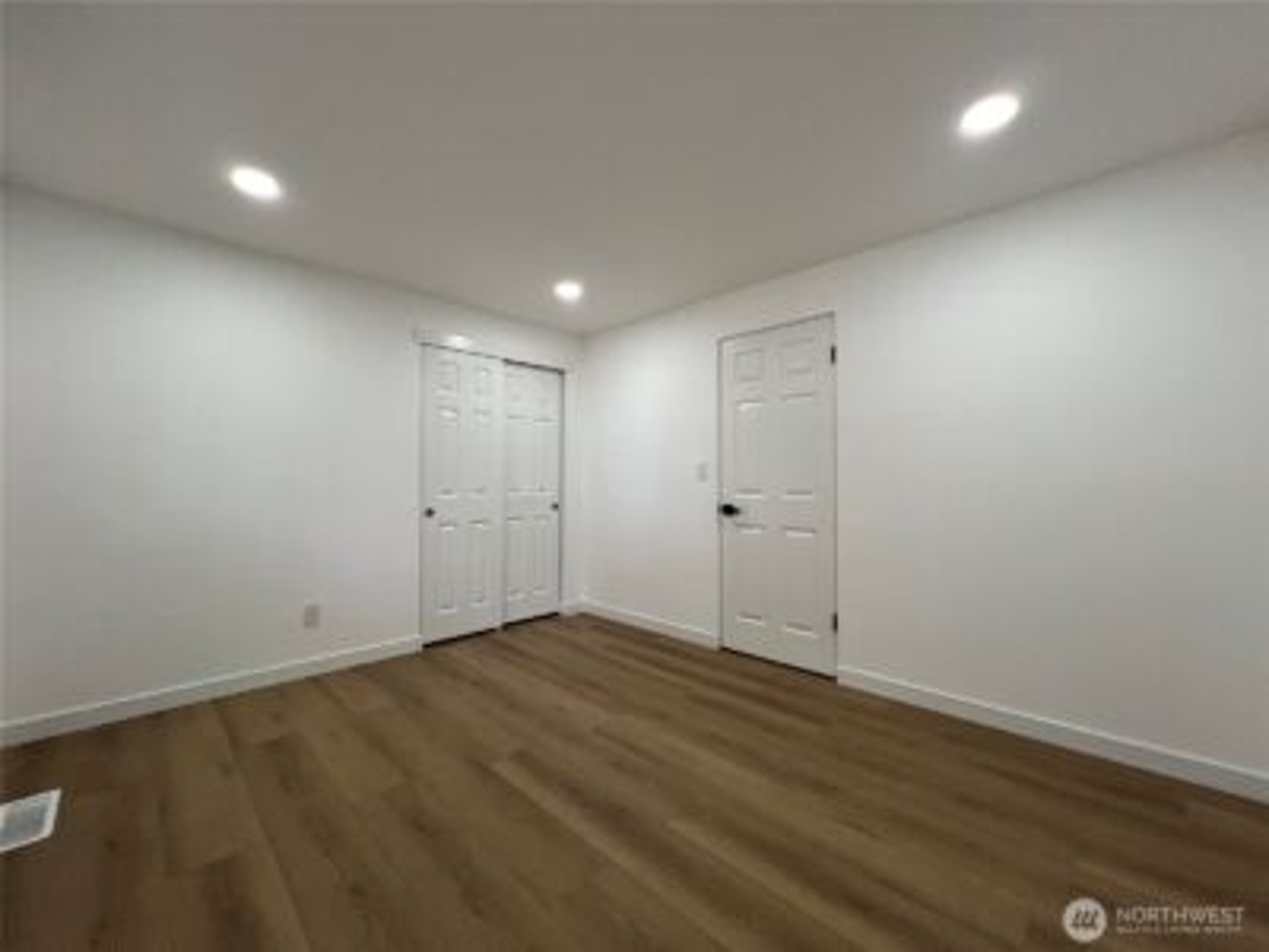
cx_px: 634
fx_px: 477
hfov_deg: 106.2
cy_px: 476
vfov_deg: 89.9
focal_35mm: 13
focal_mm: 1.57
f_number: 1.8
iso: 80
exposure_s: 1/99
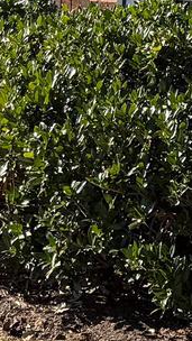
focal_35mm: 176
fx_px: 1593
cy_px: -357
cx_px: 393
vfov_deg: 11.0
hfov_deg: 6.7
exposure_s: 1/1901
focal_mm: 6.76
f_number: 1.78
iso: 80
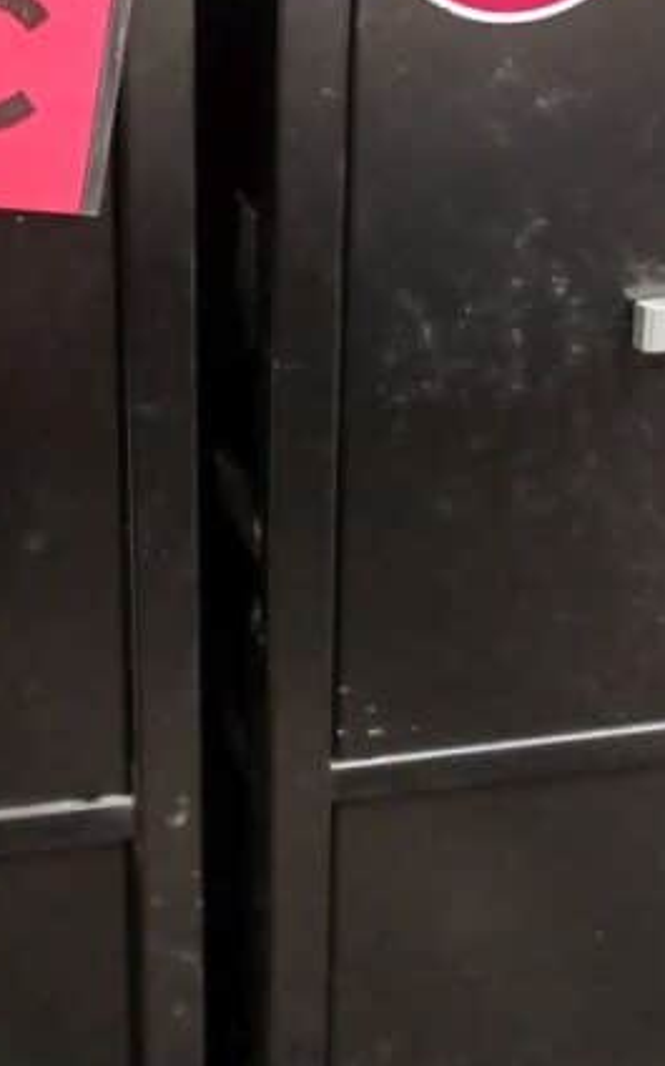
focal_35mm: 69
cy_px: 329
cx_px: 130
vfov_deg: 29.5
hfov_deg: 18.7
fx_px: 2004
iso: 500
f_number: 1.8
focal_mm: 4
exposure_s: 1/20
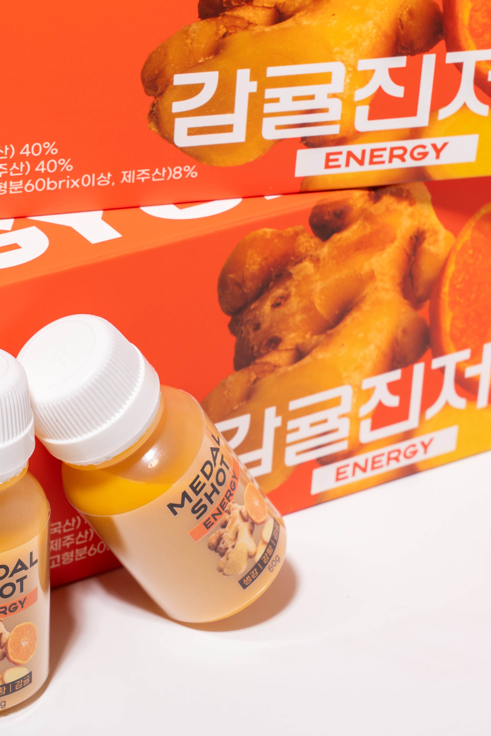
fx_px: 2761
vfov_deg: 15.2
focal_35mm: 135
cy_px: 345
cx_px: 97
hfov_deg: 10.1
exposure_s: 1/125
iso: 100
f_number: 11
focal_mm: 70
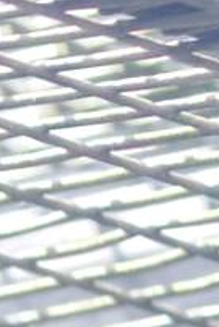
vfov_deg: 2.4
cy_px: 1136
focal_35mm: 833
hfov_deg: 1.6
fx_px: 7588
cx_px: 788
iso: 400
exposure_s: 1/400
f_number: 5
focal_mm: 70
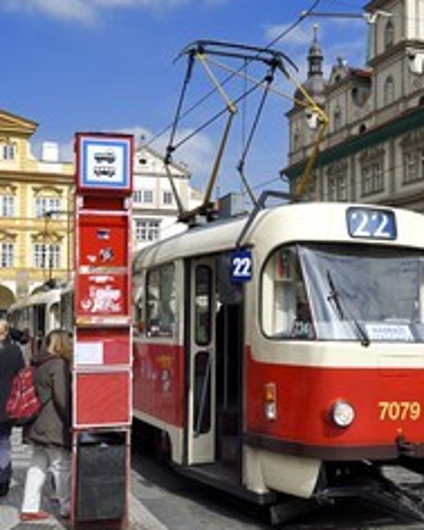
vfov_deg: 41.1
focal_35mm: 45
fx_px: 705
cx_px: 184
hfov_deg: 33.4
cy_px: 267
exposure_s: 1/250
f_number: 13
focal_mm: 27
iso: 200
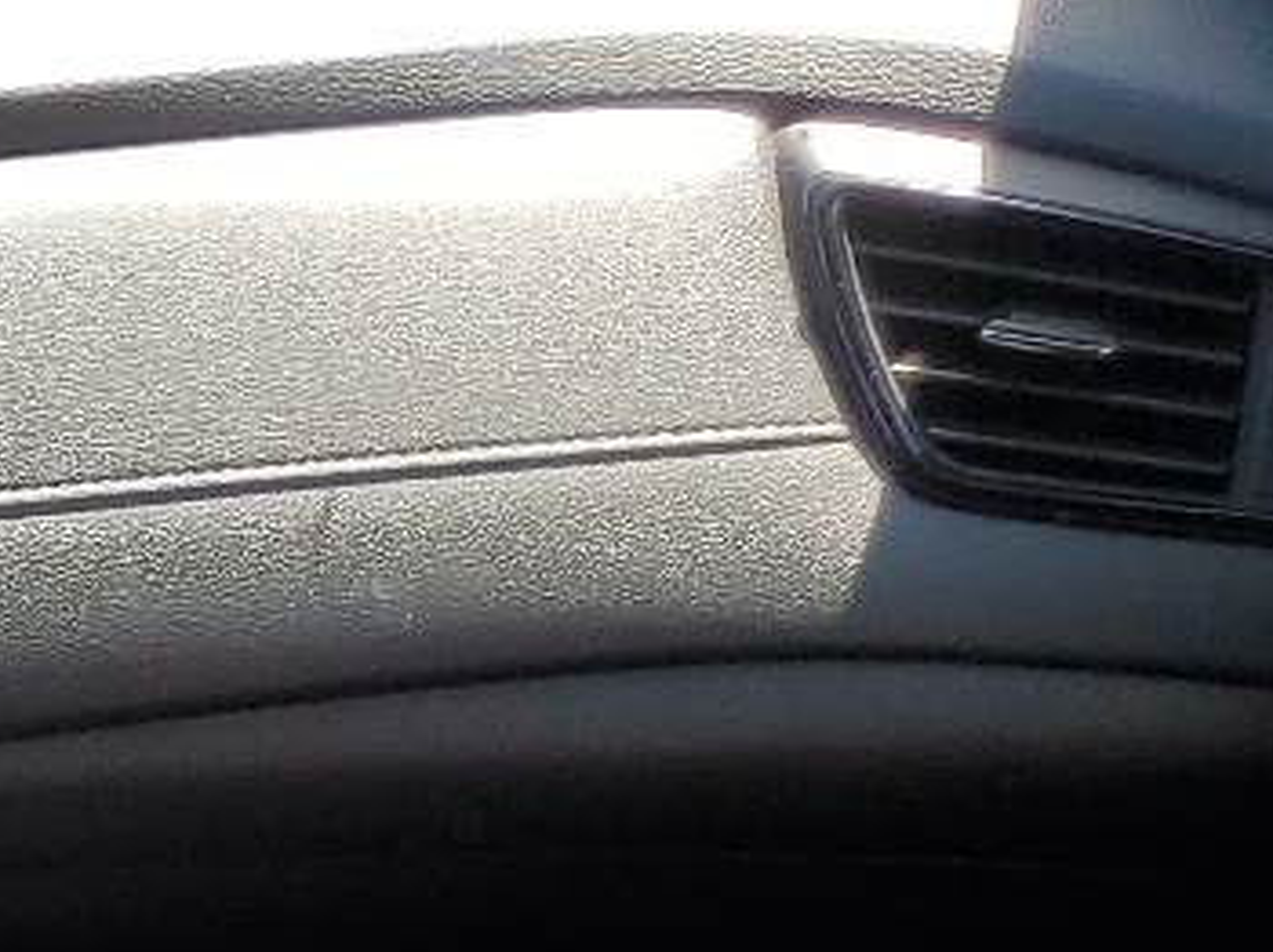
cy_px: 1479
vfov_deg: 11.8
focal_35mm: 119
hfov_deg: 13.5
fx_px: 4373
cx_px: -1462
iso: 50
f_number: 1.5
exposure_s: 1/455
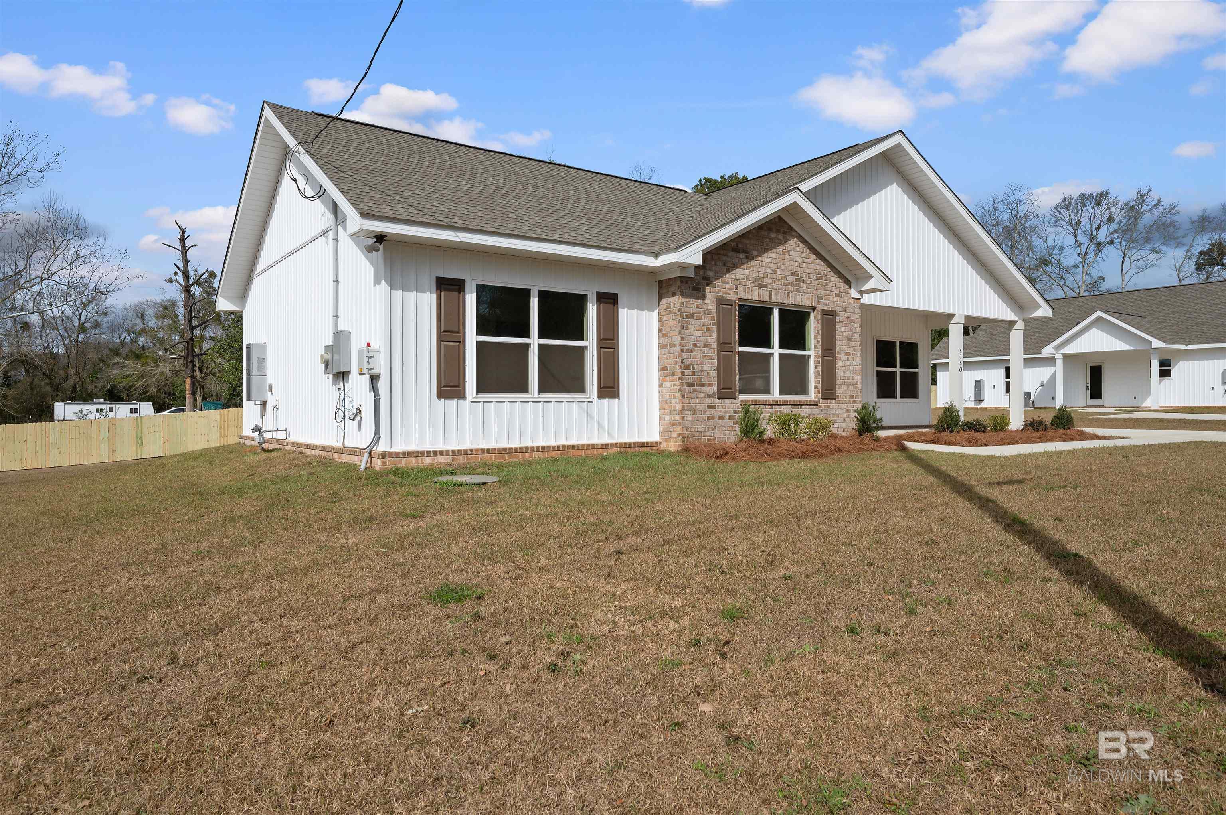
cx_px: 613
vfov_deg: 57.1
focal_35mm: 22
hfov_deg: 78.6
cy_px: 408
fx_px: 749
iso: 125
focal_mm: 22
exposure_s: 1/640
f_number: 9
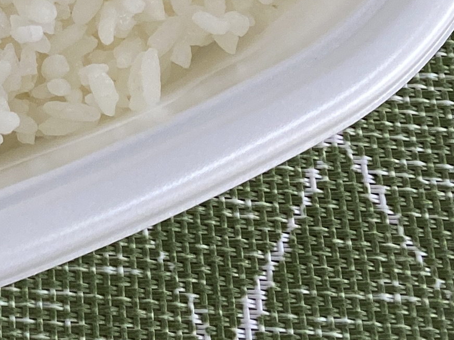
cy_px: -327
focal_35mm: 120
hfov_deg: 14.5
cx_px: -357
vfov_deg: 11.2
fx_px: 1573
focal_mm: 4.25
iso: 125
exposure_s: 1/120
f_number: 1.8
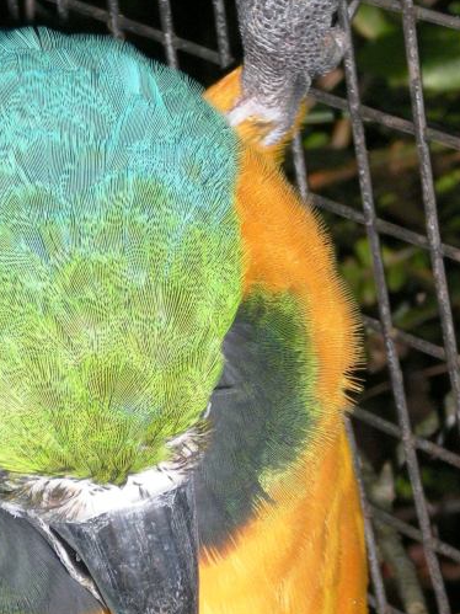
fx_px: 4148
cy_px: 381
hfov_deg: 6.3
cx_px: 89
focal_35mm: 234
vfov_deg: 8.5
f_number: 5.9
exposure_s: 1/120
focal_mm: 18.9
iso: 172
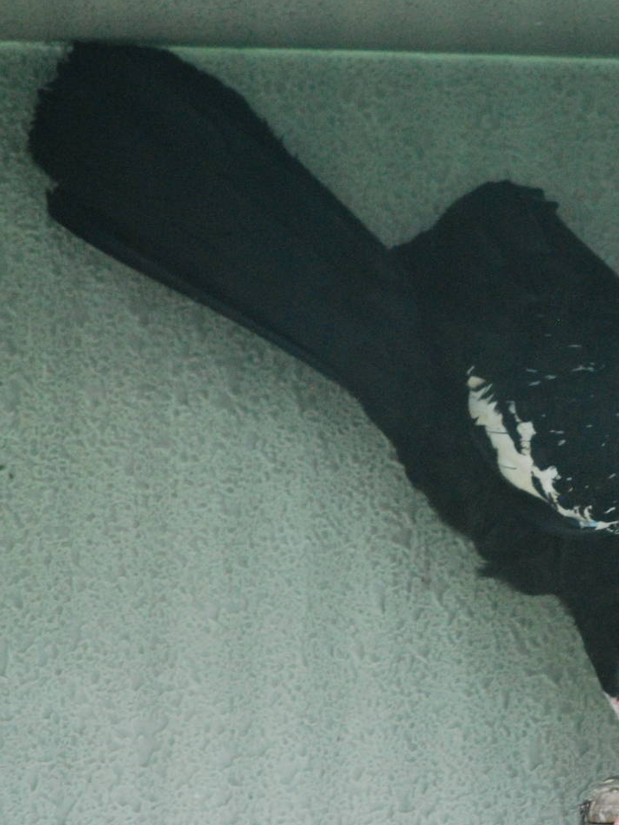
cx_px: 569
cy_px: 416
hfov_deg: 3.1
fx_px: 11542
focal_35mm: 484
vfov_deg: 4.1
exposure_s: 1/20
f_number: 5.6
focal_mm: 200
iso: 1600
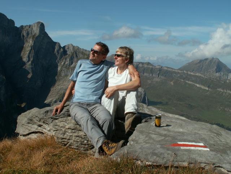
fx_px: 294
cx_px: 116
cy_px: 87
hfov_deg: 42.9
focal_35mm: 44
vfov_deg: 32.9
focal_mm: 7.24
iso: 50
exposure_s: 1/250
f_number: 8
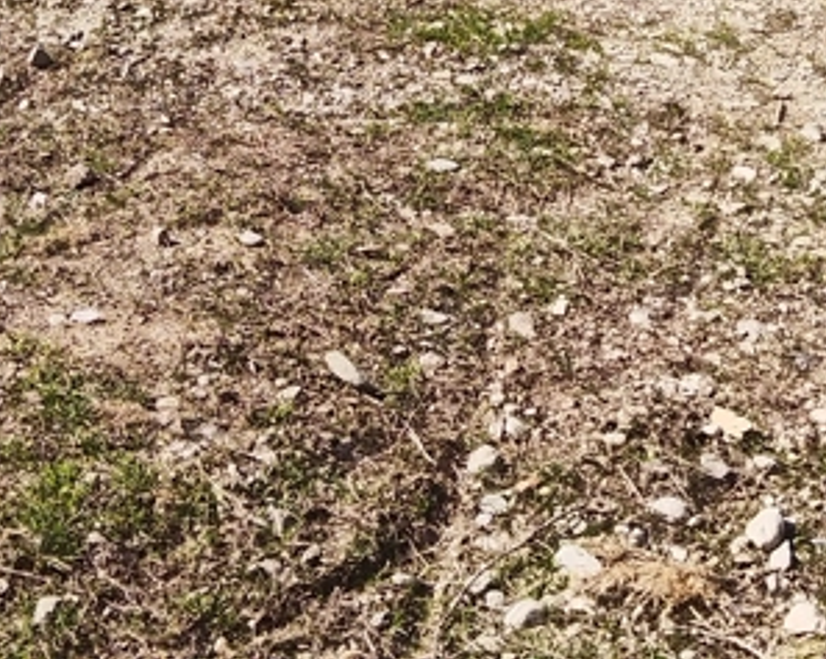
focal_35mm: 75
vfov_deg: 20.1
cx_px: 412
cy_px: 106
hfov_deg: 25.4
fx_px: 1832
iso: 100
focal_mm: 4.95
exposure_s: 1/601
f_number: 1.9
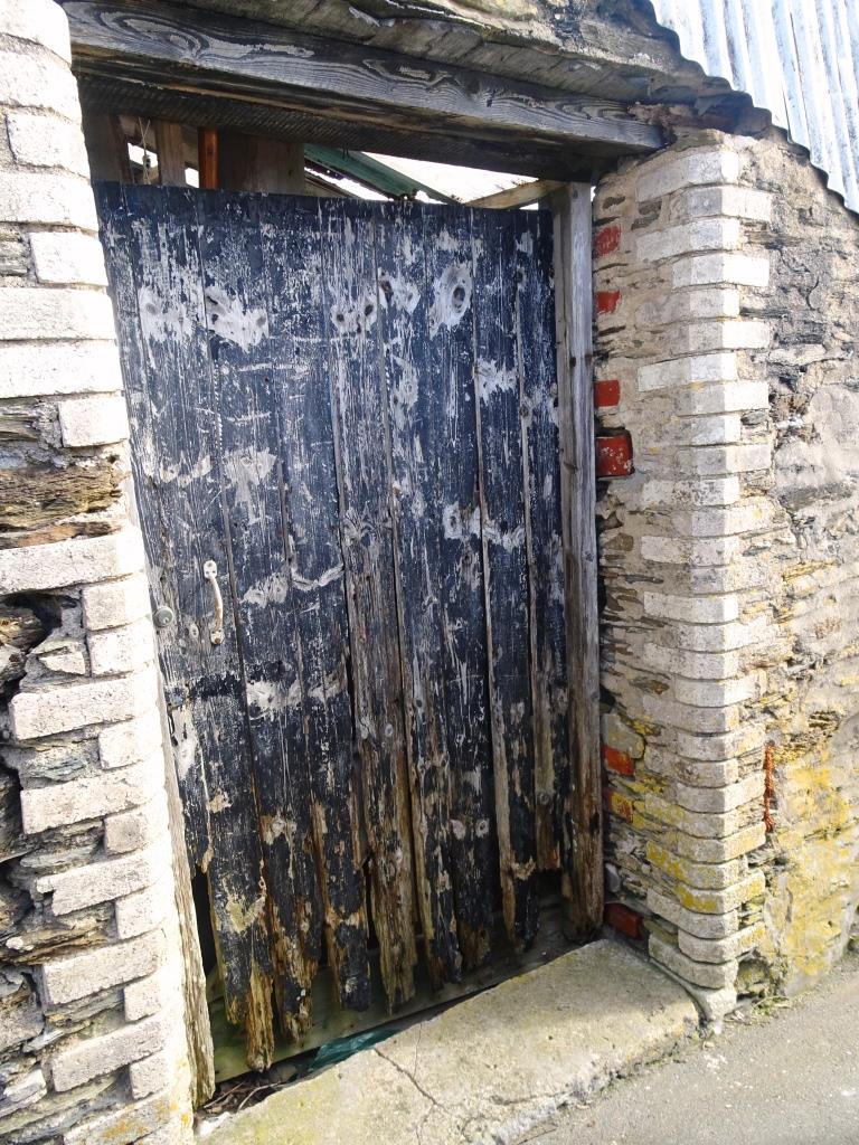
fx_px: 794
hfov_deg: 56.8
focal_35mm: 24
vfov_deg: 71.6
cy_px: 572
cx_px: 430
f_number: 3.5
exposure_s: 1/125
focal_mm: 4.1
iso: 80
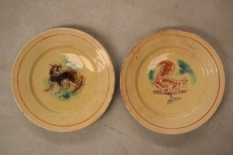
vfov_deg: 23.8
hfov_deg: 35.1
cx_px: 116
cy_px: 78
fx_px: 369
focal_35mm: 57
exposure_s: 1/125
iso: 400
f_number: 5.6
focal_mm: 38
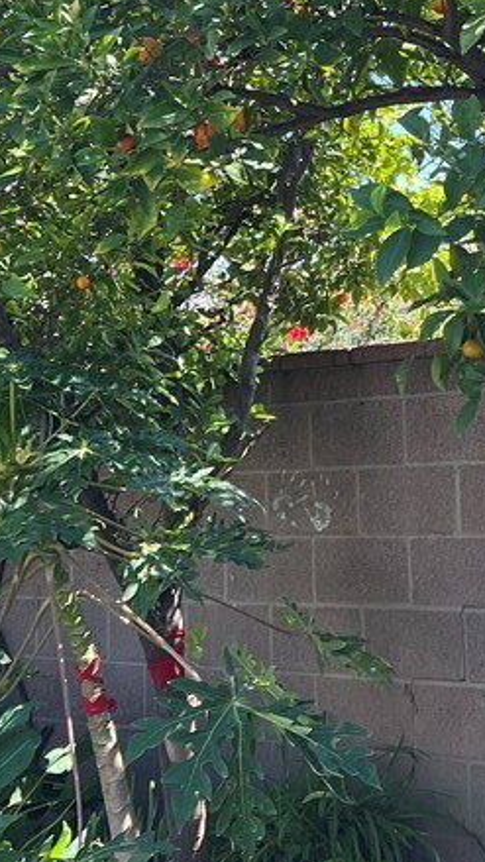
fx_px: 1509
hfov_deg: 16.5
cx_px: 746
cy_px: 106
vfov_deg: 30.6
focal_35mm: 66
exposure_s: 1/436
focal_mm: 5.7
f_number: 1.5
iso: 50
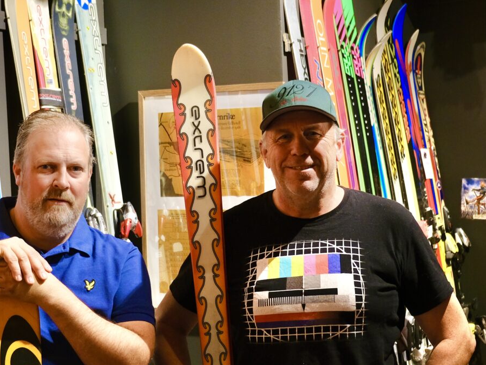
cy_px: 216
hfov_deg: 26.3
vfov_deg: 19.9
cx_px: 214
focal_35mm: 74
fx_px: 1039
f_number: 3.2
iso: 800
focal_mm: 24.3
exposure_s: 1/45
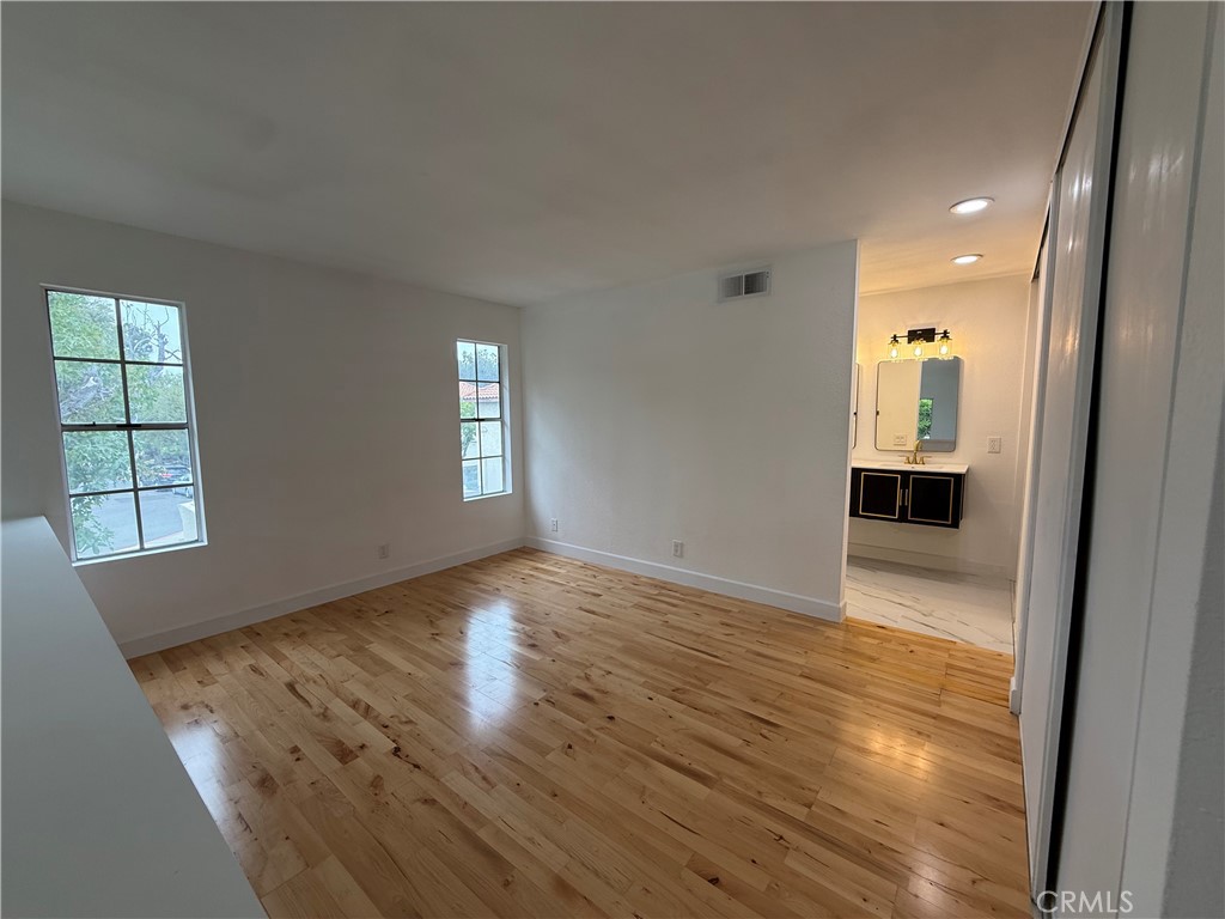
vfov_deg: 85.7
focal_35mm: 14
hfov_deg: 102.1
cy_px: 460
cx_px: 612
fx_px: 495
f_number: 2.2
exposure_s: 1/120
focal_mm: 2.22
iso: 80
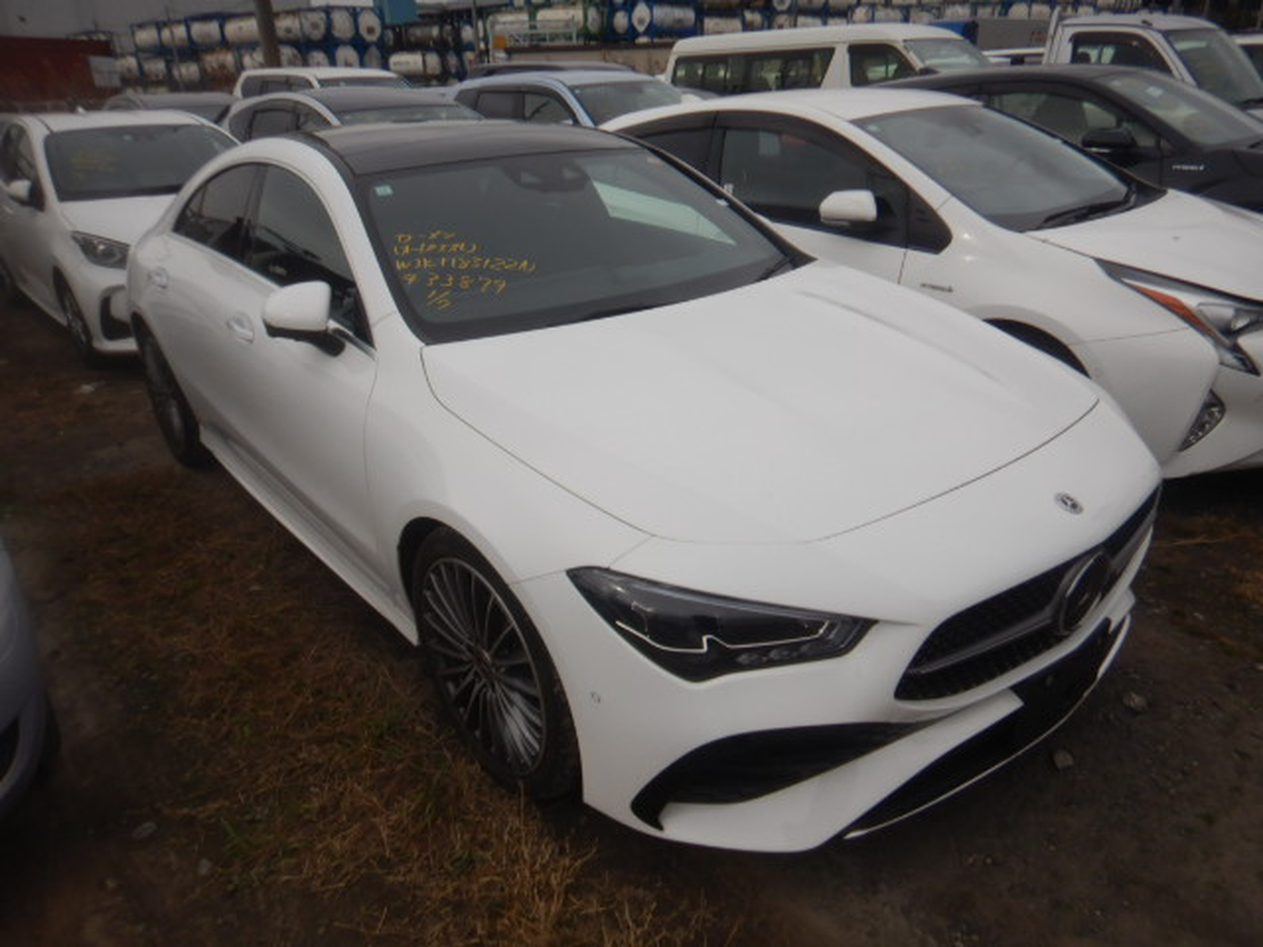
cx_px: 632
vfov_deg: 56.8
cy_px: 474
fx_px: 876
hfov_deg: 71.6
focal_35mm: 24
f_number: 2.8
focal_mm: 4.3
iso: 125
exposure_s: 1/500
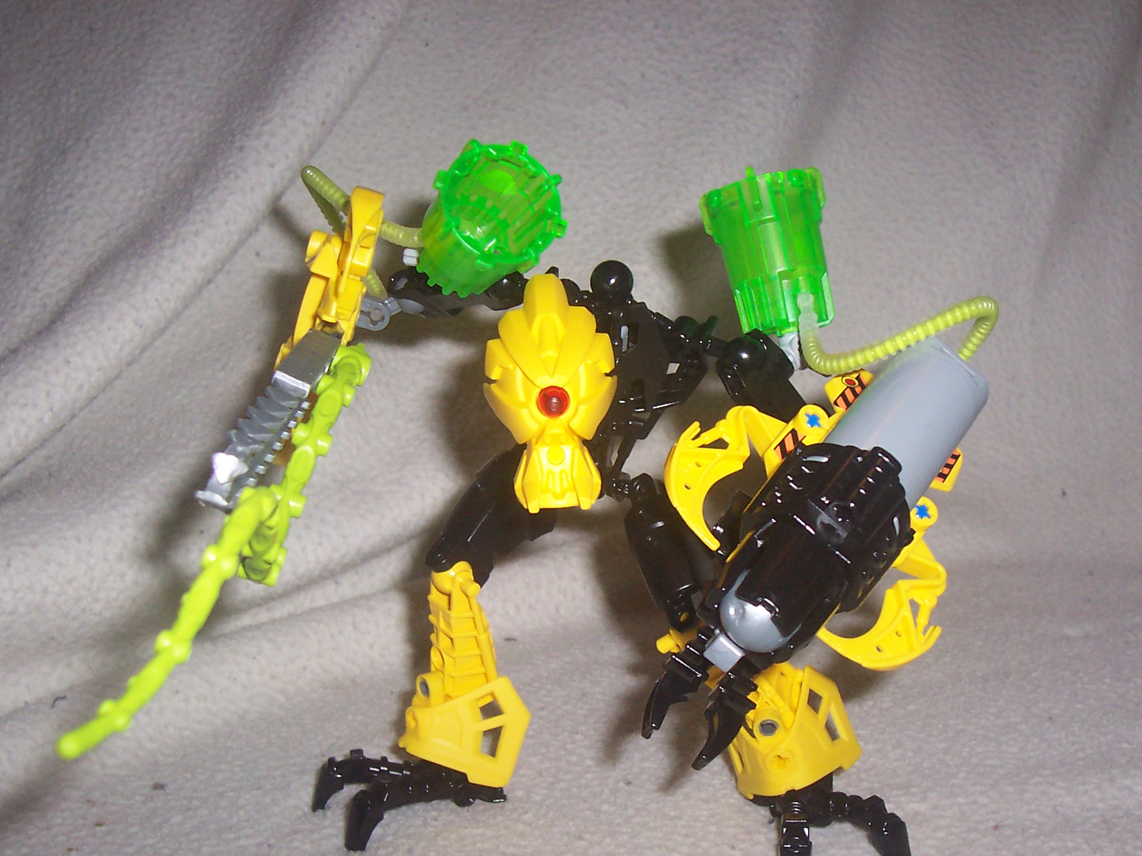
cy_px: 484
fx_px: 1419
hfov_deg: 43.8
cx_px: 638
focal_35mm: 43
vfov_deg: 33.6
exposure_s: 1/60
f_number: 2.8
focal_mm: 5.6
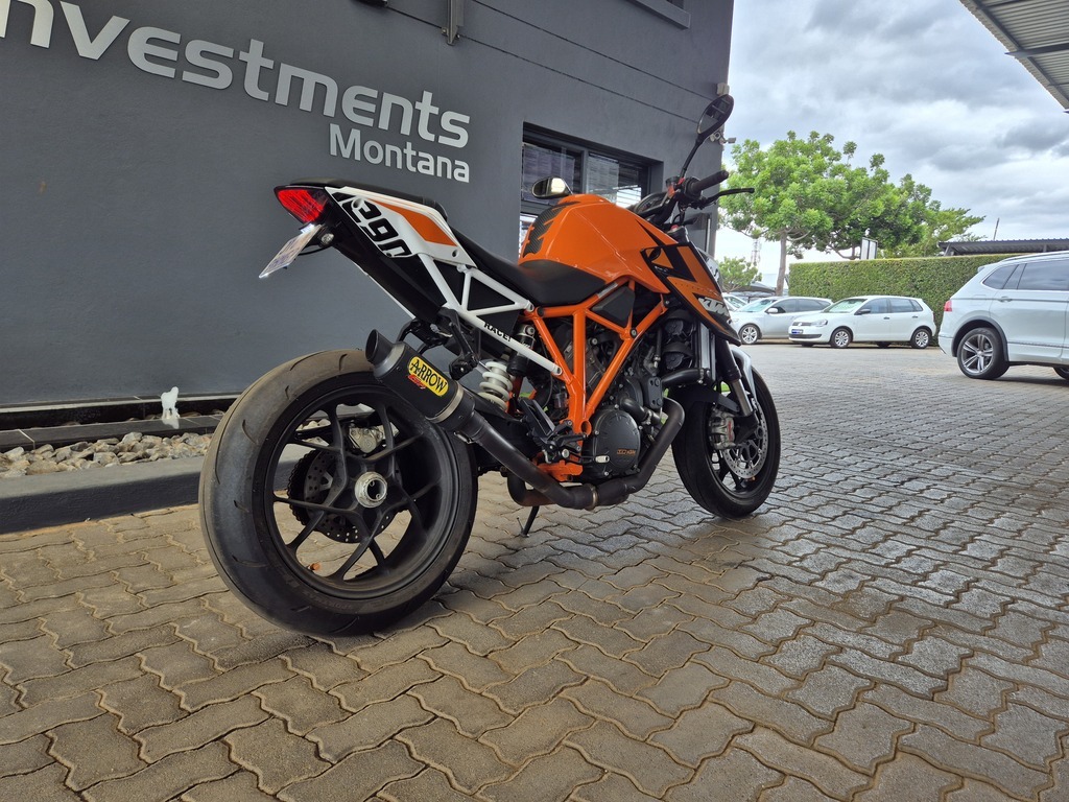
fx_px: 710
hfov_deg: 73.9
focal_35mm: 23
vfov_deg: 58.9
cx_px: 534
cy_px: 401
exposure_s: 1/241
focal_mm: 5.4
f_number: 1.8
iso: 25
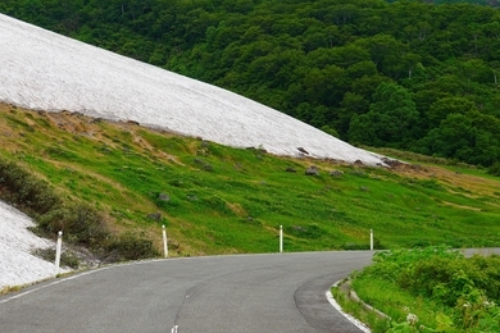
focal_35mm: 78
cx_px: 160
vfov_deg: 17.5
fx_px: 1083
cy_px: 142
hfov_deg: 25.8
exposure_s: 1/50
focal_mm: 38
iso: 100
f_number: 8
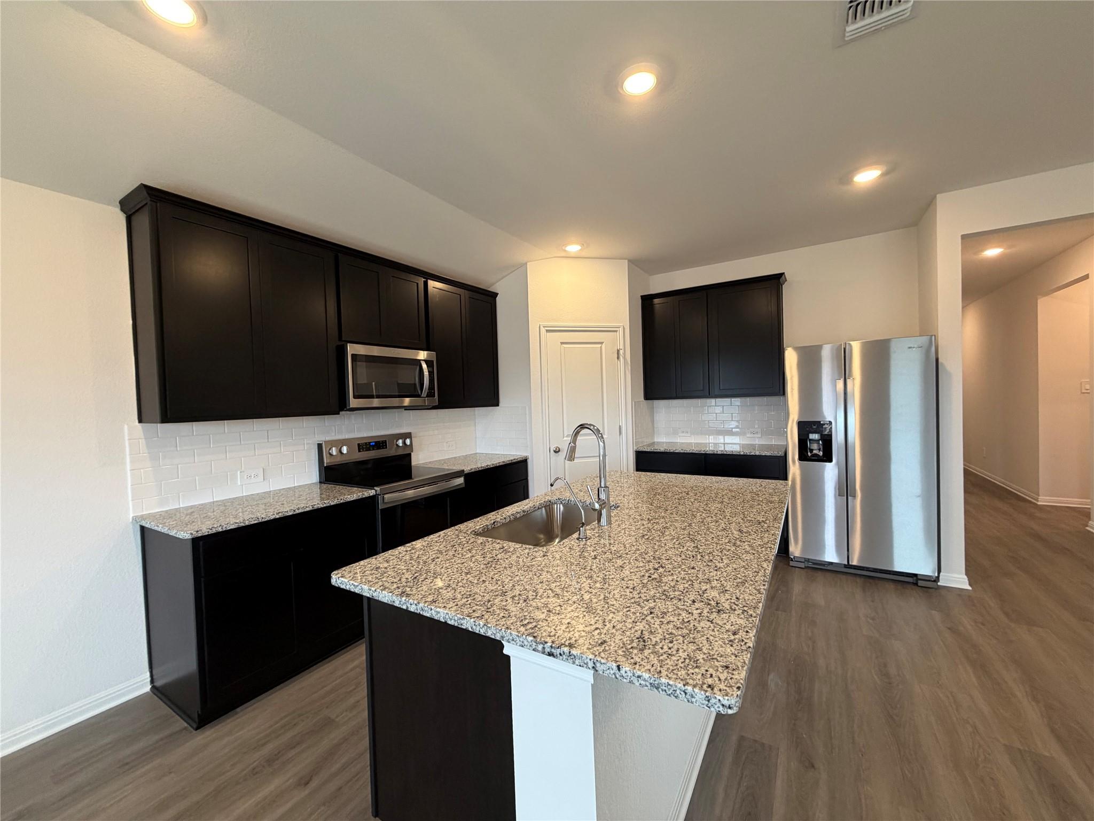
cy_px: 410
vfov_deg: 85.7
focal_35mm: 14
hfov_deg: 102.1
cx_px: 547
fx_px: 442
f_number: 2.2
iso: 200
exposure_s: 1/60
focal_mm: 2.22
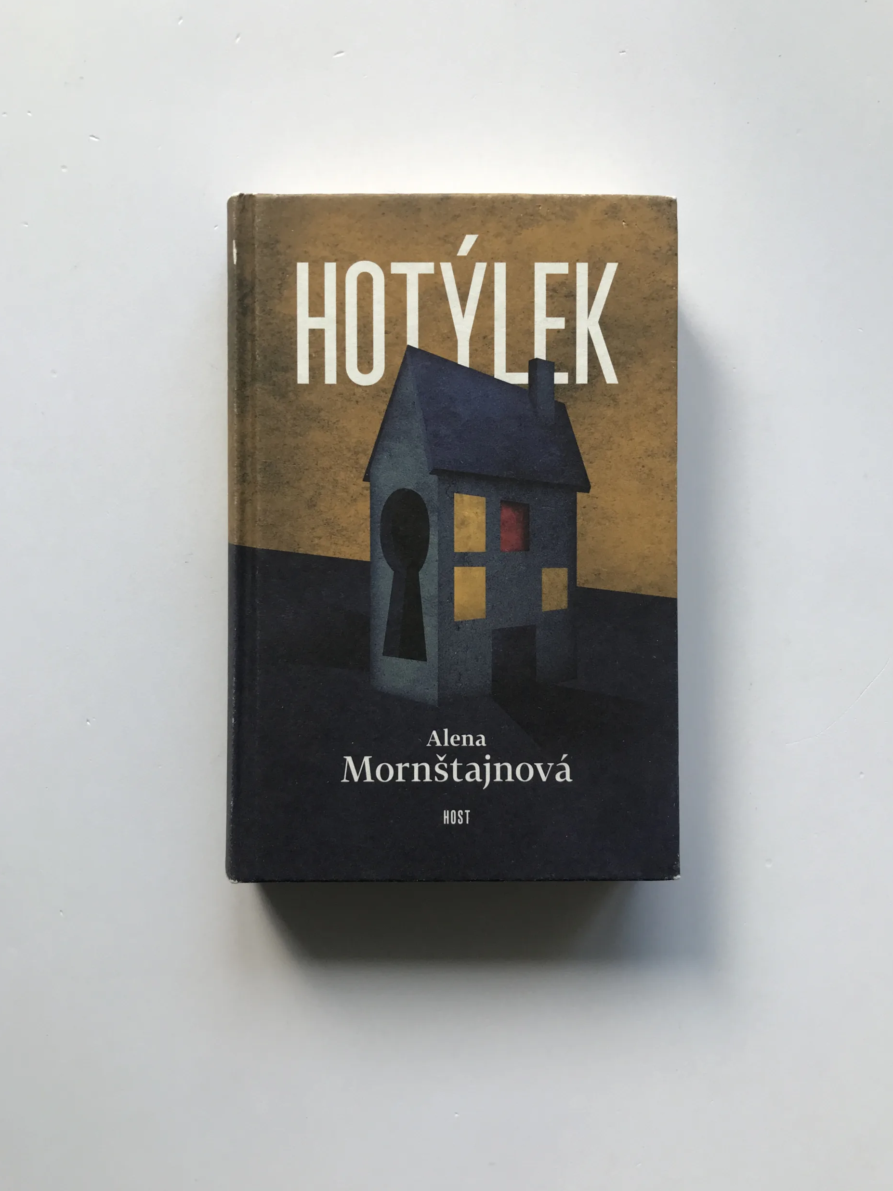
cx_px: 437
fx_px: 997
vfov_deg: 61.7
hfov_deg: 48.2
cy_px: 582
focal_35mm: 29
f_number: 1.8
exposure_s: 1/100
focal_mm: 3.99
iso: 32
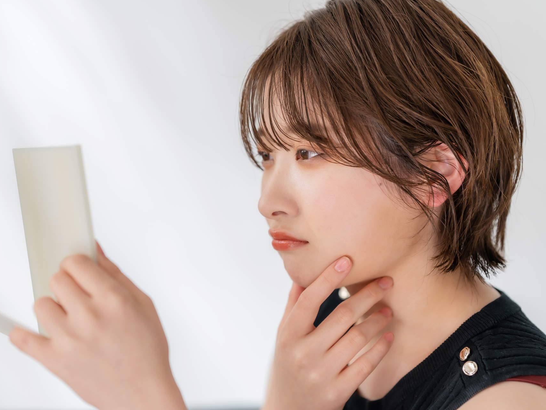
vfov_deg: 15.4
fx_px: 1514
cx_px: 235
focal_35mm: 96
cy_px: 203
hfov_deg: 20.4
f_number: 2.5
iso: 200
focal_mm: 85
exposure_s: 1/200
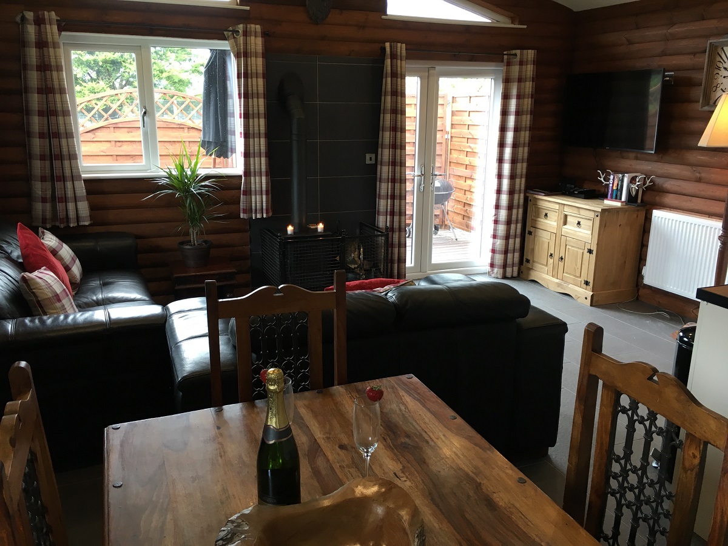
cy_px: 273
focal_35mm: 29
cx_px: 364
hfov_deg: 61.7
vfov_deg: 48.2
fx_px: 610
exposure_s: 1/33
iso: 64
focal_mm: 4.15
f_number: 2.2
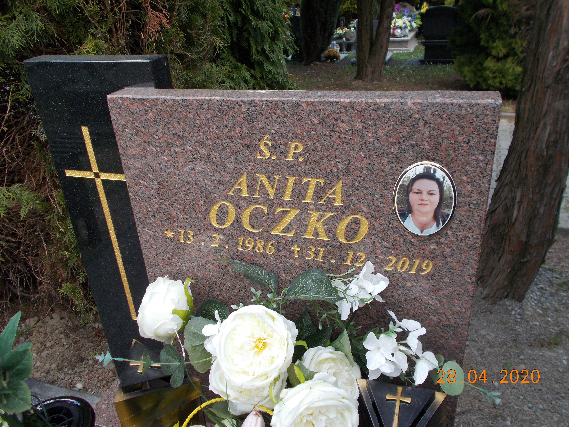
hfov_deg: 60.0
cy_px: 214
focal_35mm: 30
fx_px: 493
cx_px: 284
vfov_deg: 46.8
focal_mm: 5.3
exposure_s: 1/160
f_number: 3.4
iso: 80
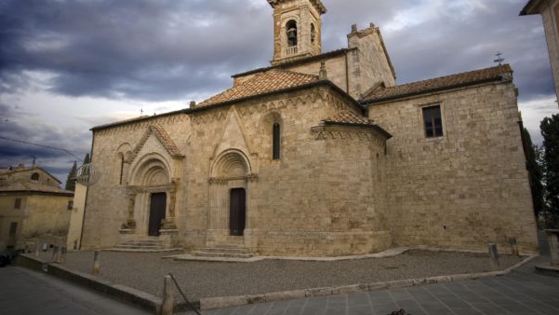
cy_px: 131
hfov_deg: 75.1
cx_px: 282
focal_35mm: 25
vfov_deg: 46.6
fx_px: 364
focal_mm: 15
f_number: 7.1
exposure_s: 1/50
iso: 100
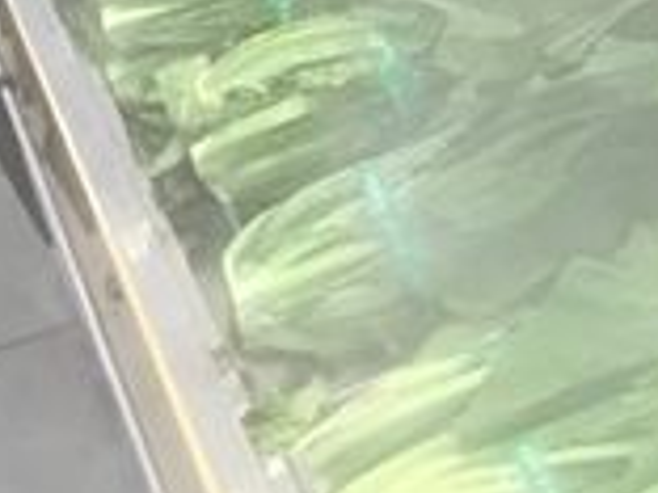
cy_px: -442
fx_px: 2832
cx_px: 1054
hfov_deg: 12.5
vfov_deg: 9.4
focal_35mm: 149
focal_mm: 4.15
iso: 32
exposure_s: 1/33
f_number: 2.2
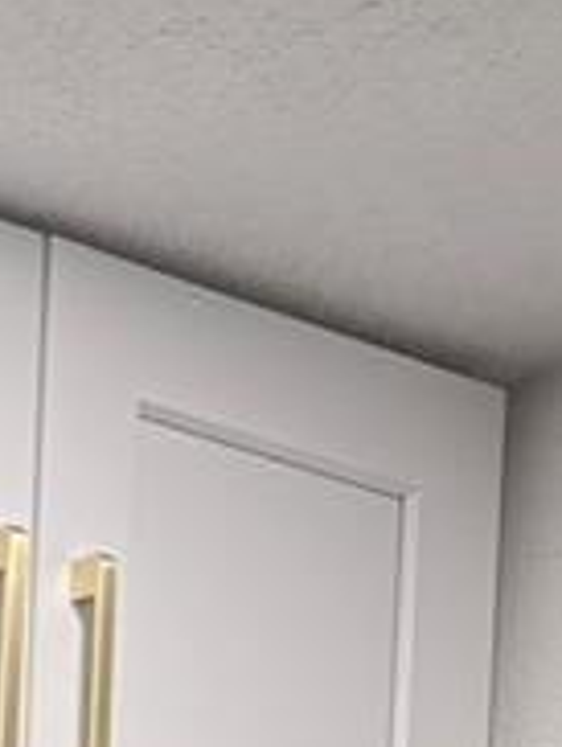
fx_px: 3412
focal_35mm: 158
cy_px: 2085
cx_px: -915
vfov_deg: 10.0
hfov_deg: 8.4
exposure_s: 1/60
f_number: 1.78
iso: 125
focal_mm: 6.76
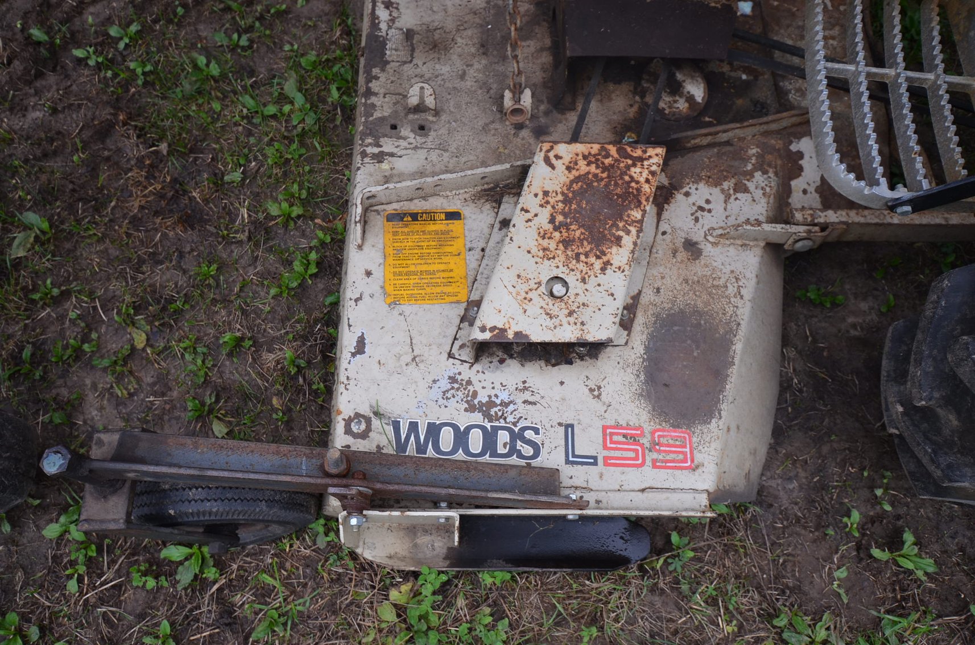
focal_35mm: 24
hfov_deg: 73.9
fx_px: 649
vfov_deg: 52.9
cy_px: 322
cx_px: 488
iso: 400
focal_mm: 16
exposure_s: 1/100
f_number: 5
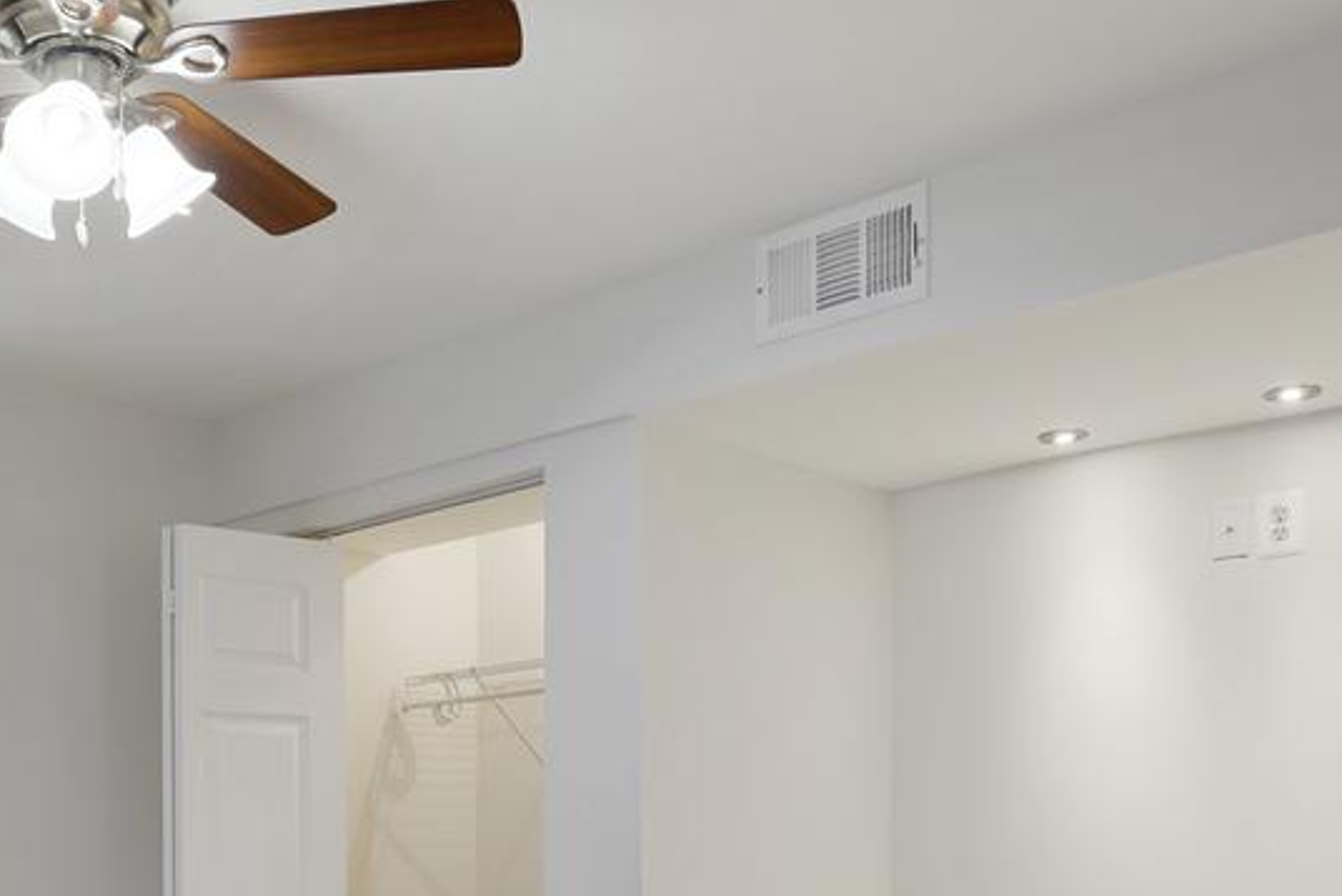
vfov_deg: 29.7
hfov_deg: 44.5
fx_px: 1604
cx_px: 416
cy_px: 840
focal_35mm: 43
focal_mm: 16
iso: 1250
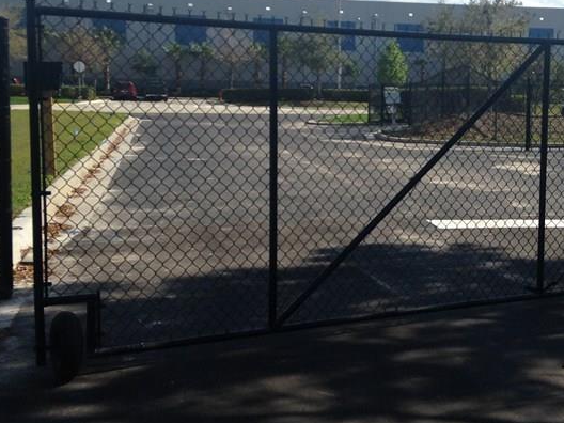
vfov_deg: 22.9
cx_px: 454
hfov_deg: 29.5
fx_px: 1043
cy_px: 191
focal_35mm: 64
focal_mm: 4.12
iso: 50
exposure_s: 1/2008
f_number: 2.4
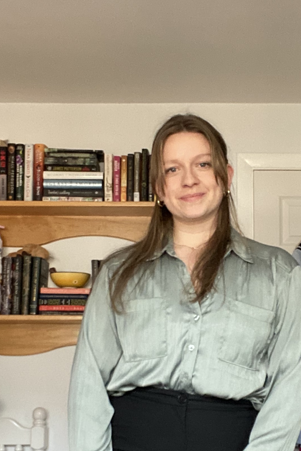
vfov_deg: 33.1
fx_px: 752
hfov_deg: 22.5
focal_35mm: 60
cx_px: 207
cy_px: 307
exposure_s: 1/60
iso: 320
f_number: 2.2
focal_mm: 2.71
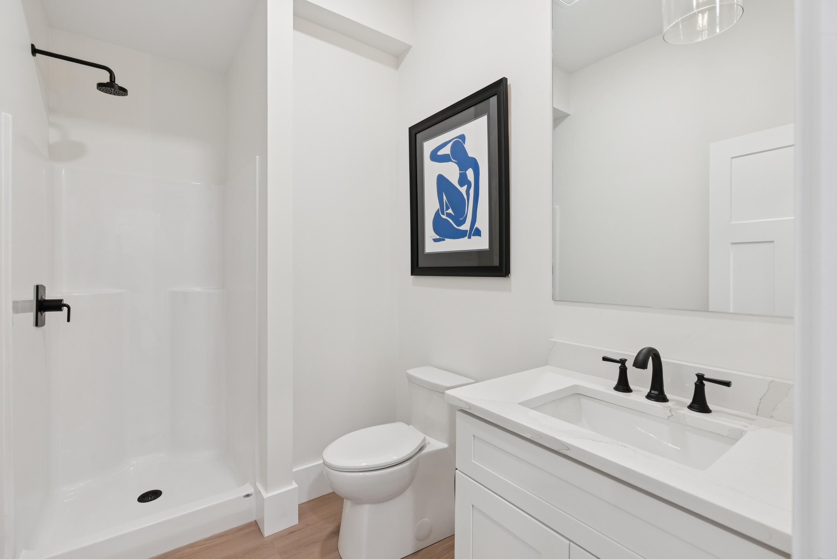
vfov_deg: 73.8
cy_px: 280
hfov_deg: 96.7
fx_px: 372
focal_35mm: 16
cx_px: 418
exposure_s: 1/13
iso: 320
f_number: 7.1
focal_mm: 16
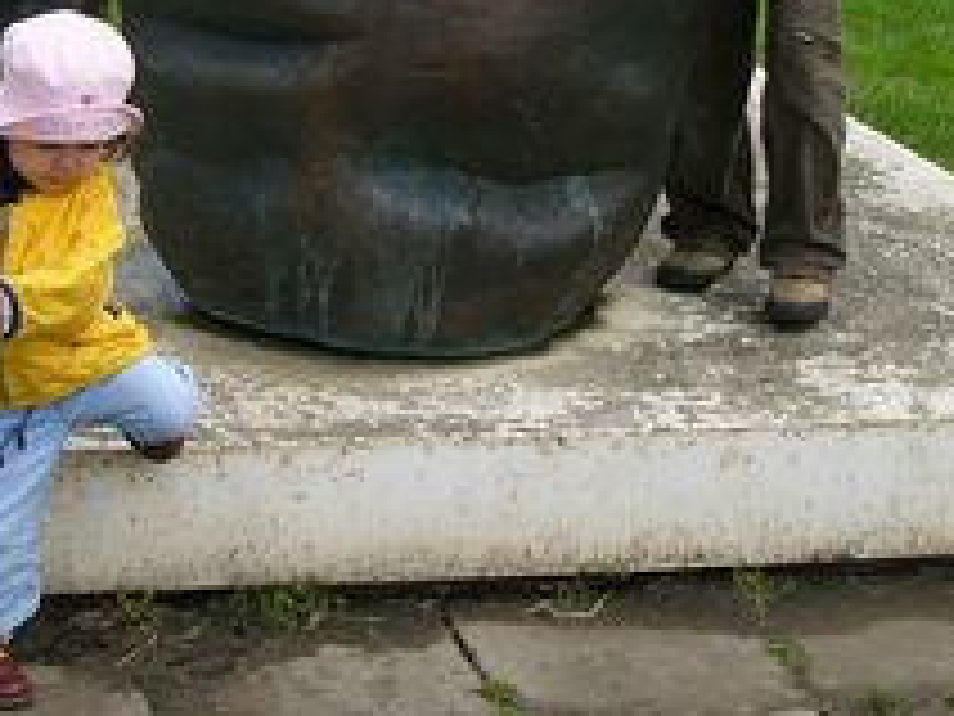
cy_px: 90
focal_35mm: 102
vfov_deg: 14.4
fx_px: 2811
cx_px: 320
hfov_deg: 19.2
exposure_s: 1/640
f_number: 3.7
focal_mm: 6
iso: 50
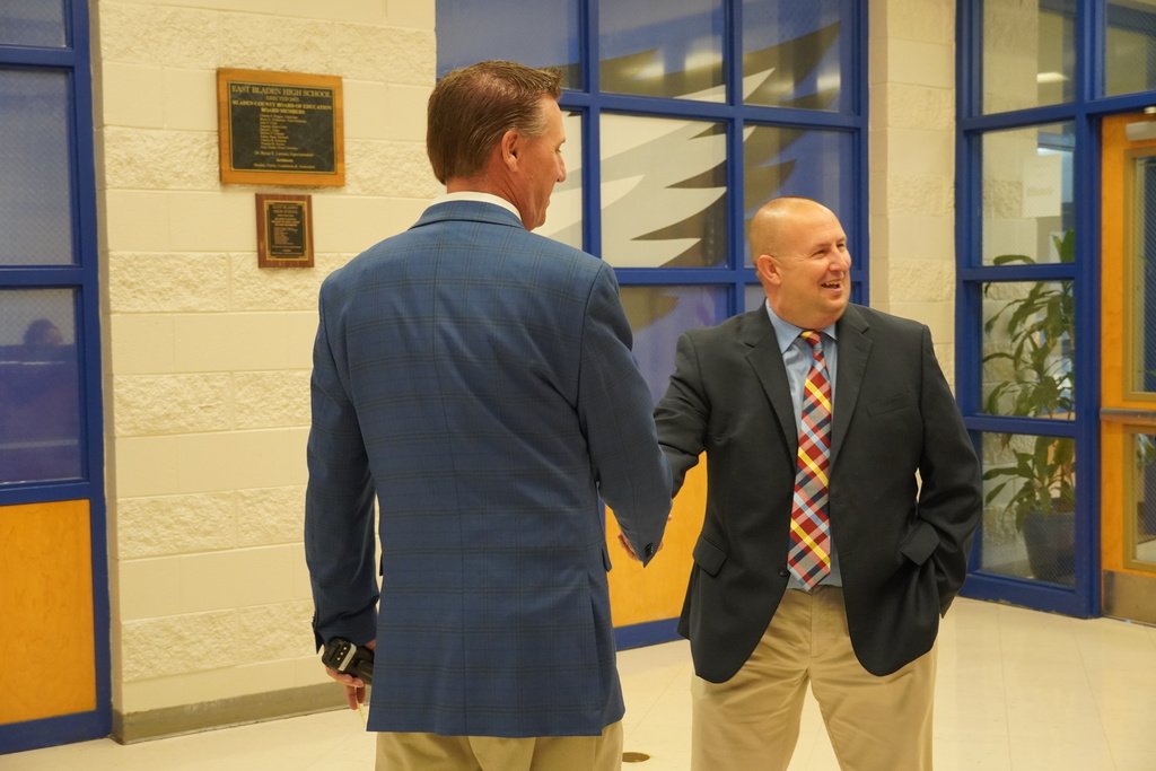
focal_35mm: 50
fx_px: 1590
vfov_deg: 27.3
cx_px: 578
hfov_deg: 40.0
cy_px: 386
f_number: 4.5
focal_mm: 33
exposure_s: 1/160
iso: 2000
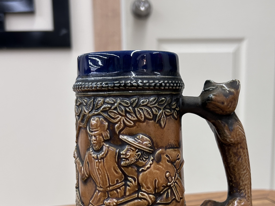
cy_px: 179
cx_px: 137
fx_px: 278
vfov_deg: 38.4
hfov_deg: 52.6
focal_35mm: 35
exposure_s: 1/120
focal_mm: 5.7
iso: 125
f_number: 1.5
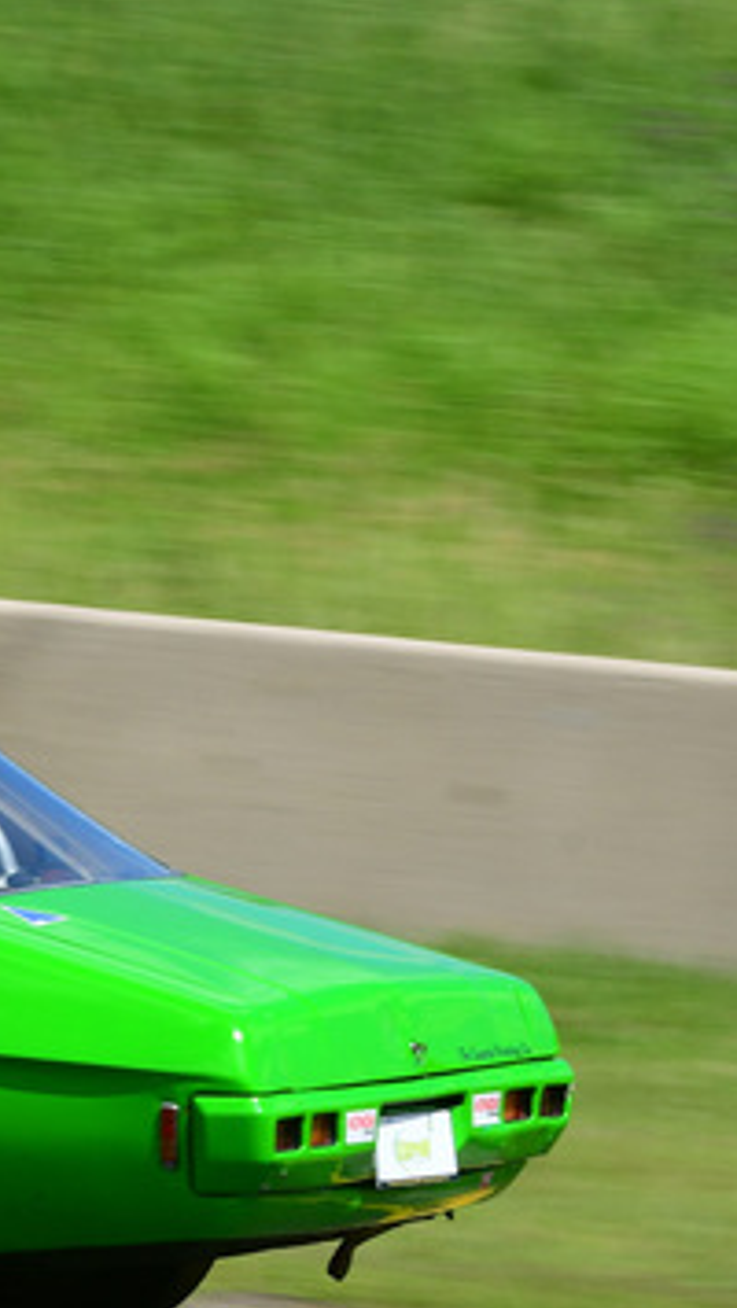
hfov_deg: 1.7
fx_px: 24603
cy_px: 641
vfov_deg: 3.0
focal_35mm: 709
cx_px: -656
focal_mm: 200
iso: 200
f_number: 13
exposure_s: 1/250
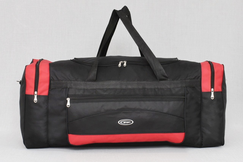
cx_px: 122
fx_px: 253
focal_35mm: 38
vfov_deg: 35.6
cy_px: 81
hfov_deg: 51.2
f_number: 5.6
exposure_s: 1/60
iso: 100
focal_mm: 25
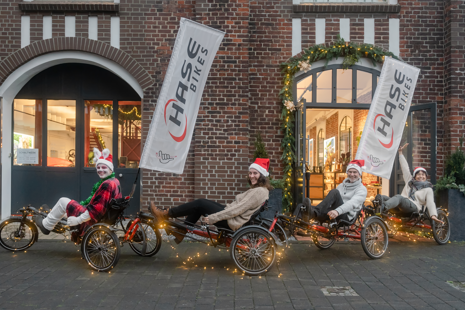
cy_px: 136
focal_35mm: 34
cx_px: 220
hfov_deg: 55.9
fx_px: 438
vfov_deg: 38.9
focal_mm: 29.8
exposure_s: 1/320
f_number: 2.8
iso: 3200
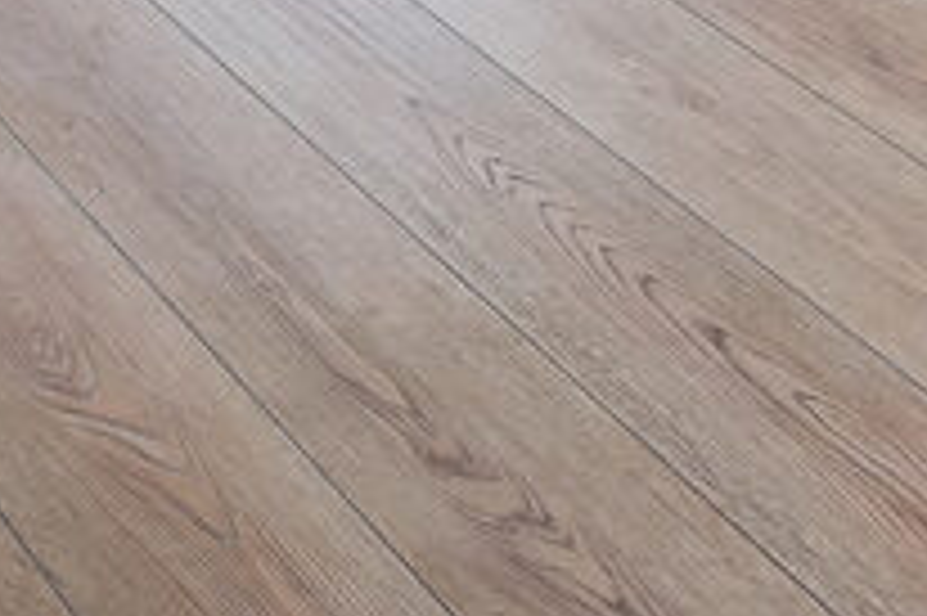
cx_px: -432
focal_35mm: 87
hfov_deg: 20.3
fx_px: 2238
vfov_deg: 10.5
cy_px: -1272
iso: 100
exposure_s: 1/25
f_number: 11
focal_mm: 14
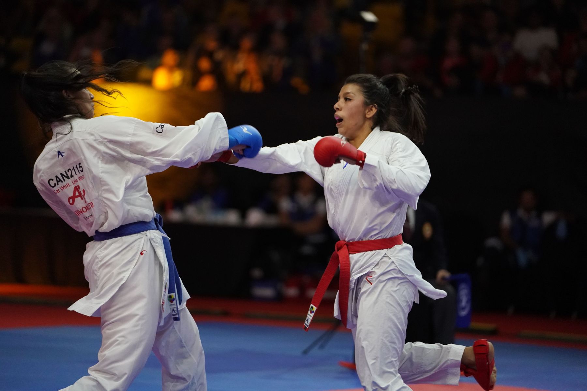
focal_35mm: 167
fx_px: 2723
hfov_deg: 12.3
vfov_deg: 8.2
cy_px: 196
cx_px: 294
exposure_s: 1/1000
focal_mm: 167
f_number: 2.8
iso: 6400
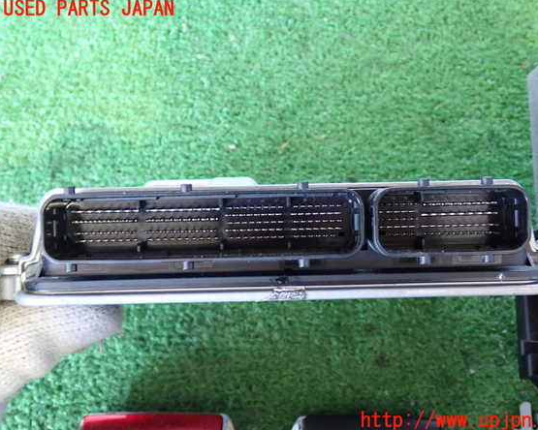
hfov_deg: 47.9
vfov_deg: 39.2
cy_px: 215
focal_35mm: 38
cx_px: 289
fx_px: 605
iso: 800
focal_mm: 6.37
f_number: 2.5
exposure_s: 1/25
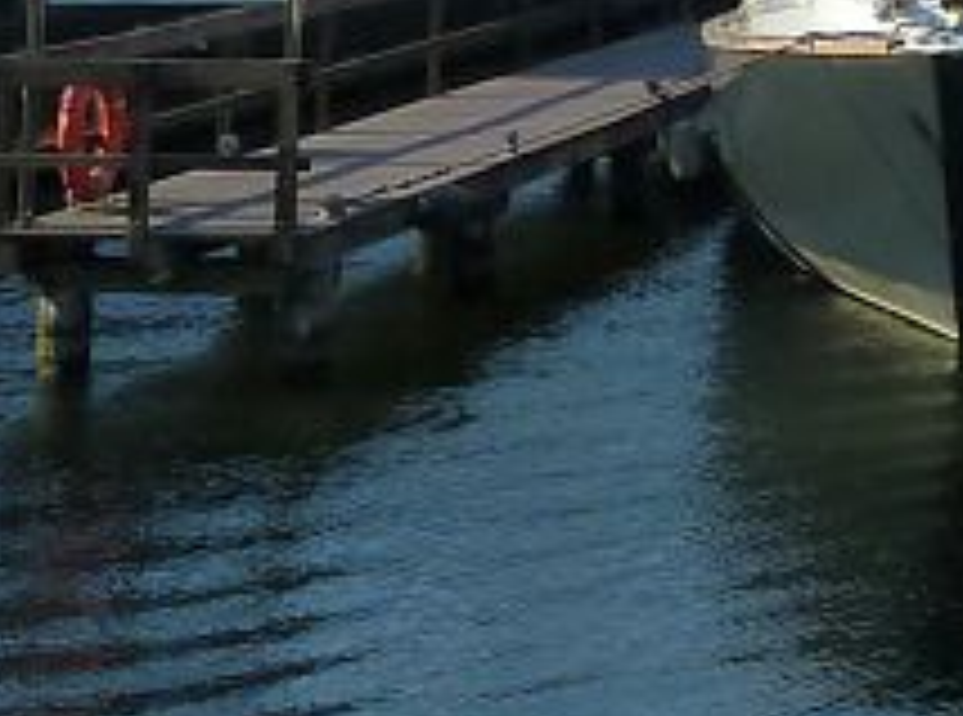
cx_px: 2043
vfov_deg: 10.3
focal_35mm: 139
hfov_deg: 12.3
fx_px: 3854
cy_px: -347
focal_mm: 4.7
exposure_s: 1/500
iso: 125
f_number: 4
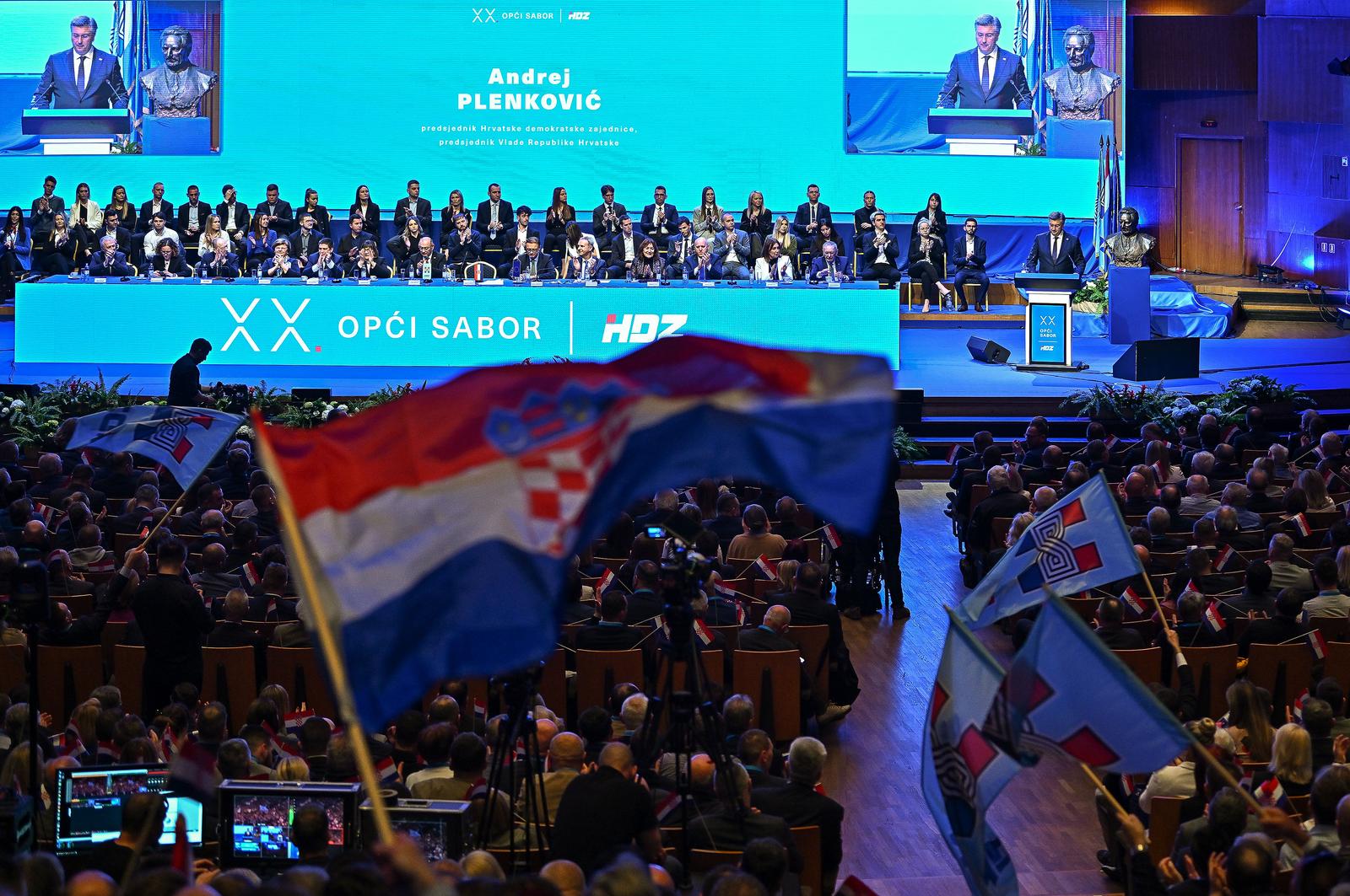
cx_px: 675
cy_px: 448
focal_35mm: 70
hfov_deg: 28.9
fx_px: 2622
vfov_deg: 19.4
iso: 800
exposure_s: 1/200
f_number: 2.8
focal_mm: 70
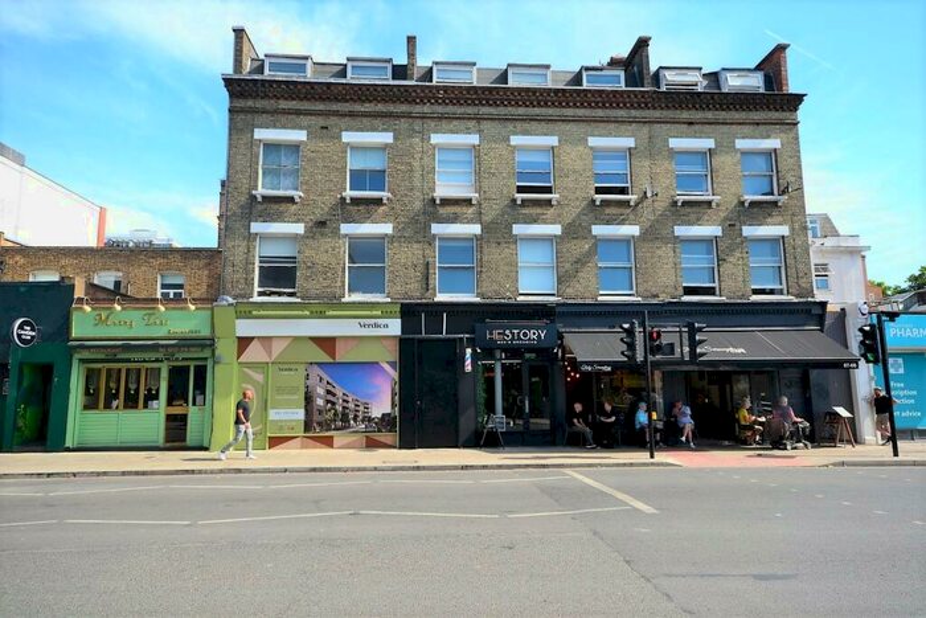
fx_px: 540
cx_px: 463
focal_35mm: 21
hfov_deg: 81.2
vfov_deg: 59.5
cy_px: 309
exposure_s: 1/320
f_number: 10
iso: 400
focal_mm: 14
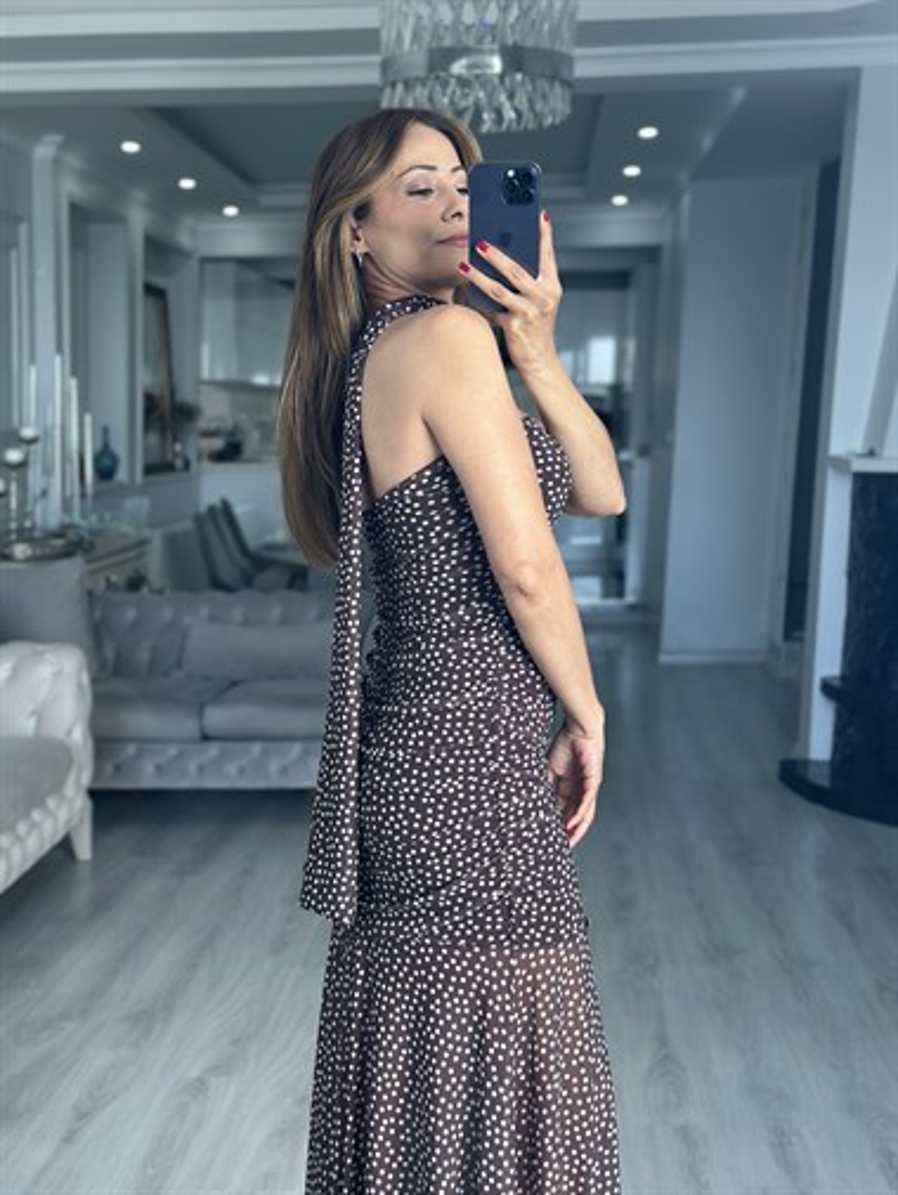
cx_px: 449
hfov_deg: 30.3
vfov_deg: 39.6
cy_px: 598
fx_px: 1659
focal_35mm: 48
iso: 125
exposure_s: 1/145
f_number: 1.78
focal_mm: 6.86
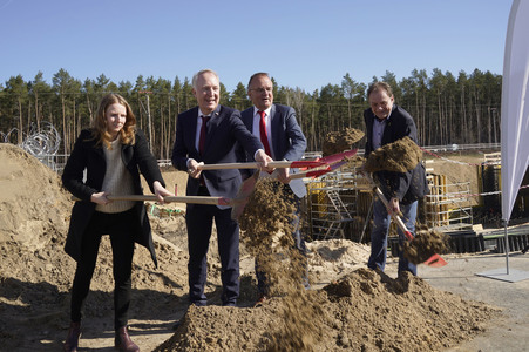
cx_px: 264
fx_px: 440
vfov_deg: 43.5
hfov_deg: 62.0
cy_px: 176
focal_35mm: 30
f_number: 9
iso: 100
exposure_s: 1/250
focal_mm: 30
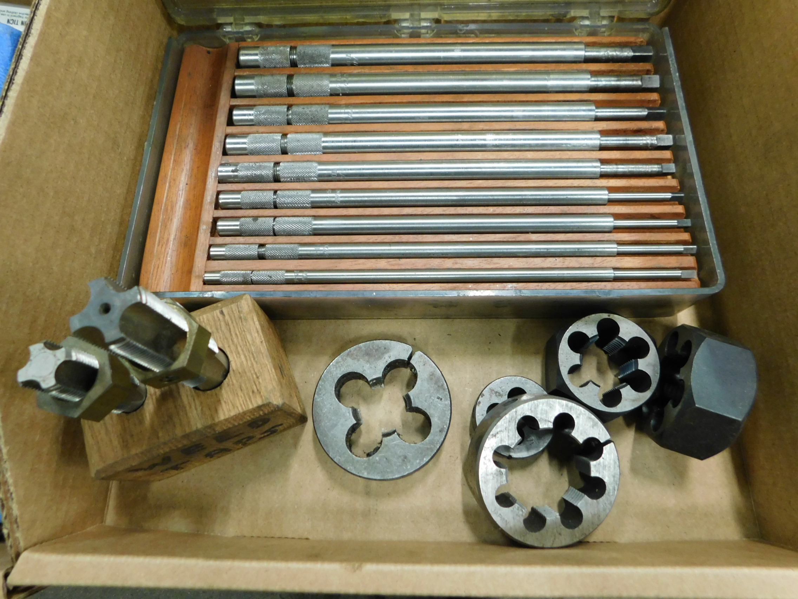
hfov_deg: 73.9
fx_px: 530
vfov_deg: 58.9
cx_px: 399
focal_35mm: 23
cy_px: 300
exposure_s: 1/30
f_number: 3
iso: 280
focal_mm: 4
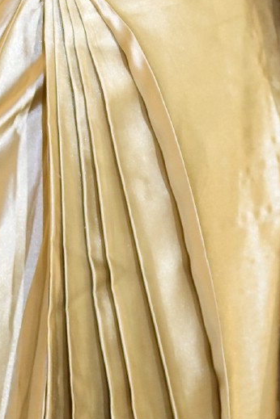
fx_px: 4013
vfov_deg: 5.9
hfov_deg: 4.0
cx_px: 55
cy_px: -184
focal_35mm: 344
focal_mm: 85
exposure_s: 1/160
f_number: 1.8
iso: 800
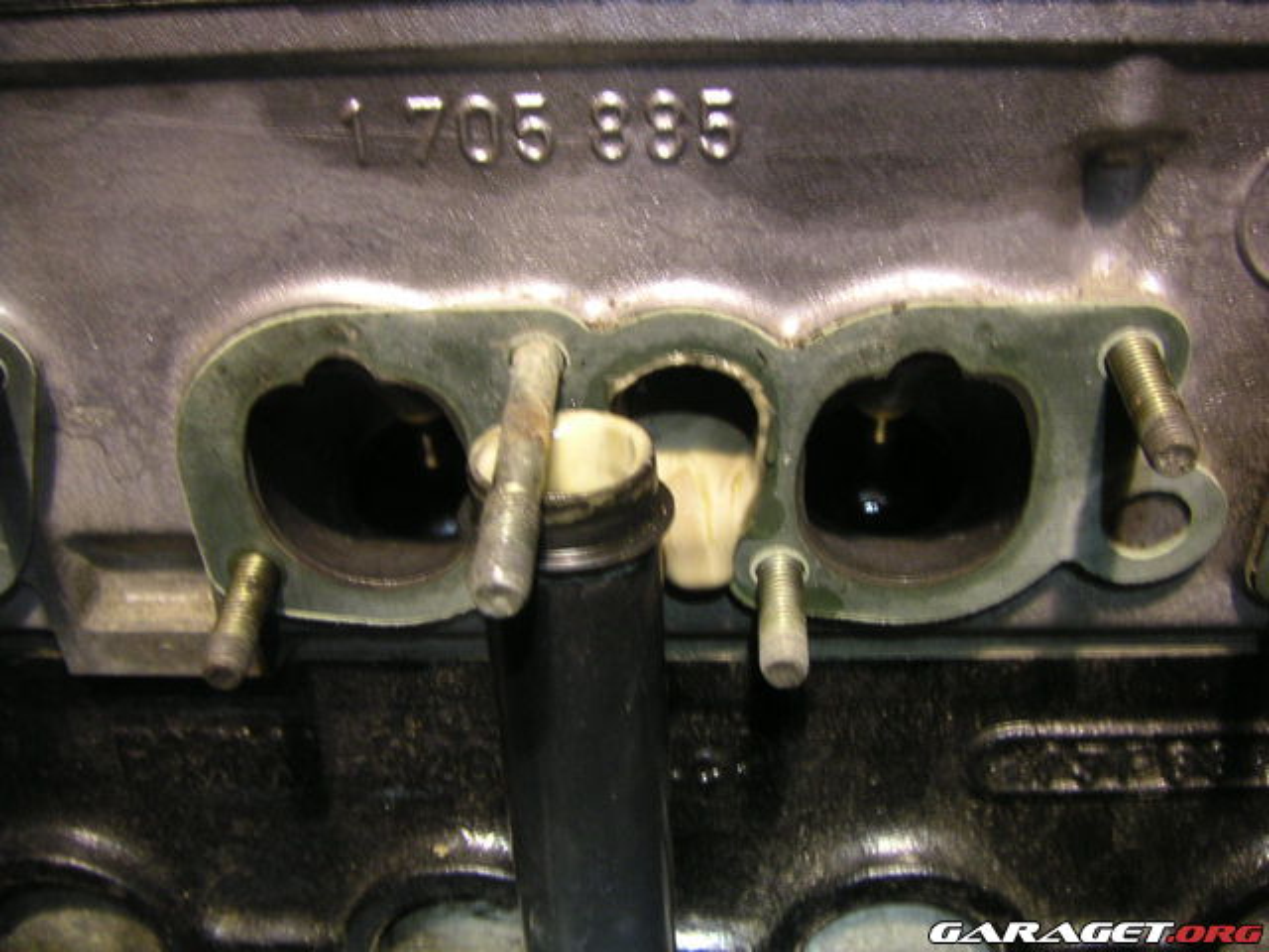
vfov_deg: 37.7
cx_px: 634
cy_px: 476
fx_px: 1393
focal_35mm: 38
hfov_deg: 49.0
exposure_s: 1/2
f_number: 2.8
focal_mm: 6
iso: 100
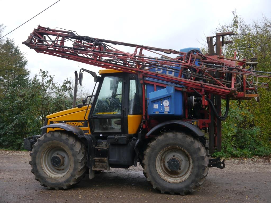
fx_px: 344
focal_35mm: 44
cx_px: 136
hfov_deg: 42.9
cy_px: 102
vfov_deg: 32.9
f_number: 4.4
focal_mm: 22
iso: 160
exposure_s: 1/60
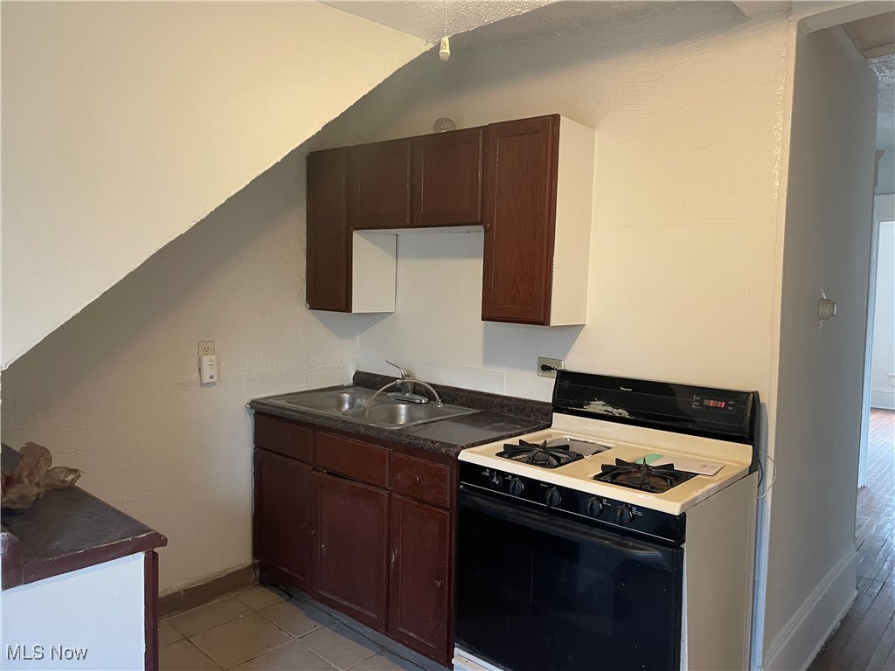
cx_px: 448
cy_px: 336
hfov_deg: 67.3
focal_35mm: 26
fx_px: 672
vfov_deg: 53.1
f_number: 1.6
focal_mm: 4.2
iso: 400
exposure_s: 1/60
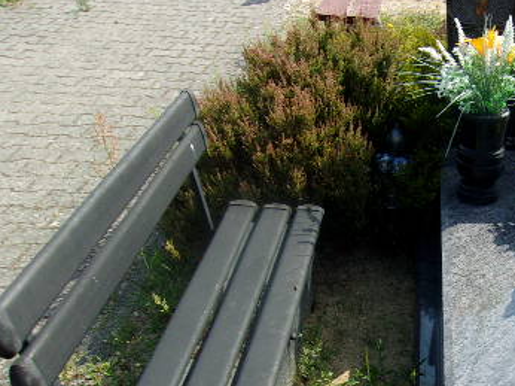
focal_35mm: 50
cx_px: 464
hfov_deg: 35.9
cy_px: 280
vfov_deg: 28.7
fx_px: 743
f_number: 10.4
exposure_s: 1/58
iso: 80
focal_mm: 4.9
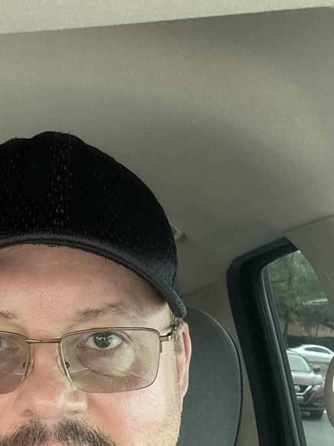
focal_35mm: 56
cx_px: 88
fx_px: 721
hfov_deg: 25.8
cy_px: 399
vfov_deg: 32.7
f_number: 1.9
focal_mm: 2.69
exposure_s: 1/60
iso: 160
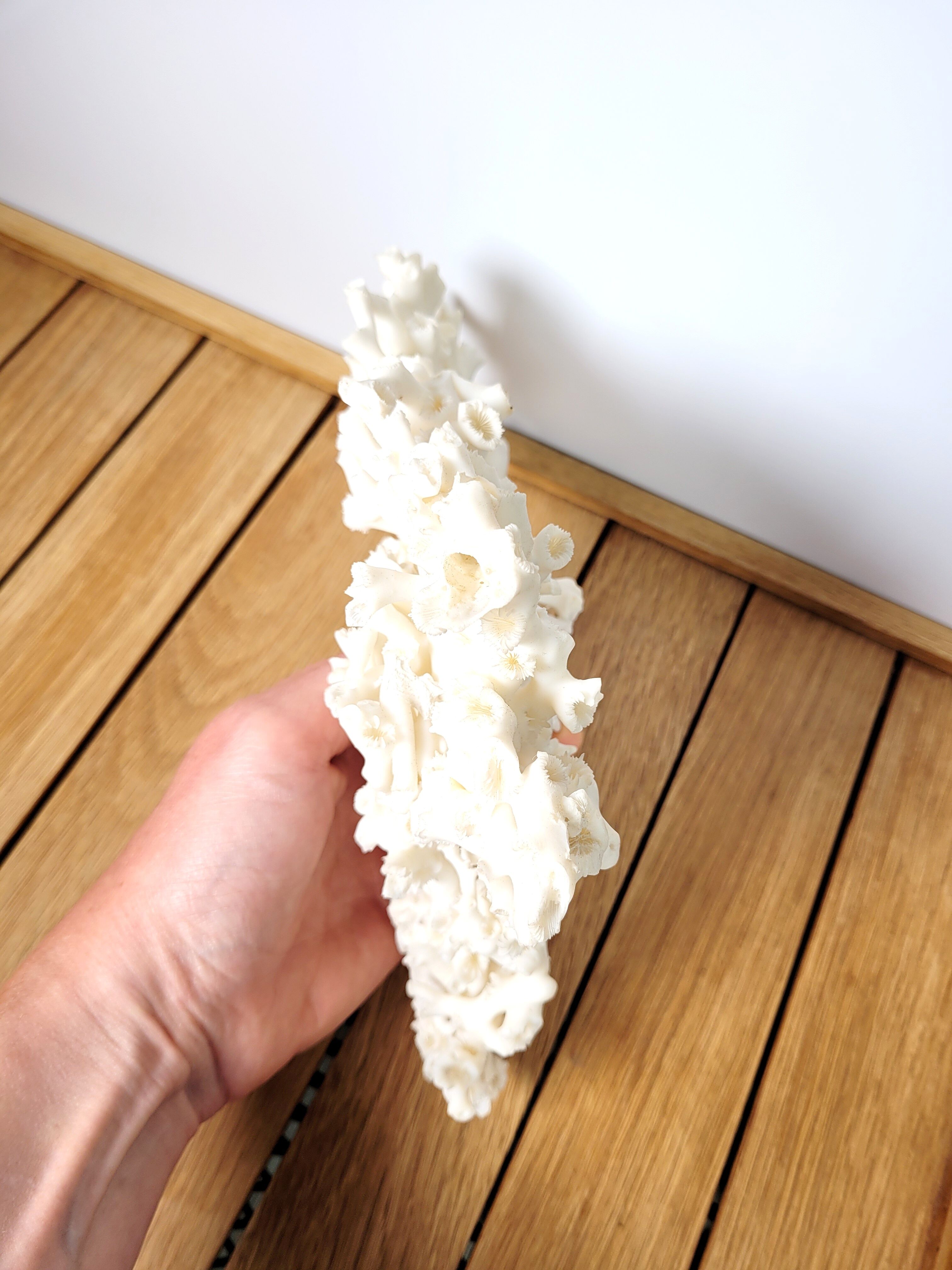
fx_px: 953
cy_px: 635
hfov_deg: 53.1
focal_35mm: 26
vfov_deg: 67.3
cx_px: 476
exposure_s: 1/750
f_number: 1.8
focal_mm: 5.4
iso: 40
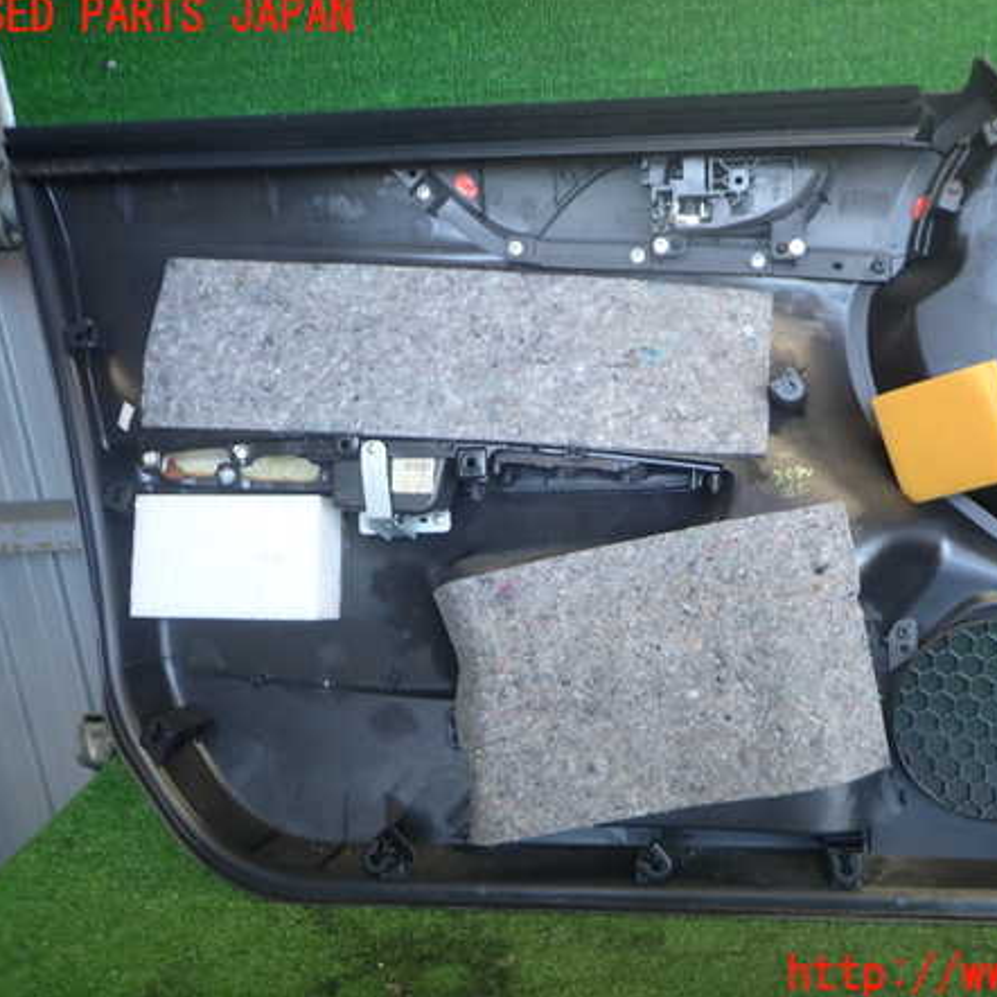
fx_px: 978
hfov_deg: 53.5
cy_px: 496
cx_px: 620
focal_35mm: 30
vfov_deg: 54.0
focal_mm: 4.5
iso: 200
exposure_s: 1/80
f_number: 2
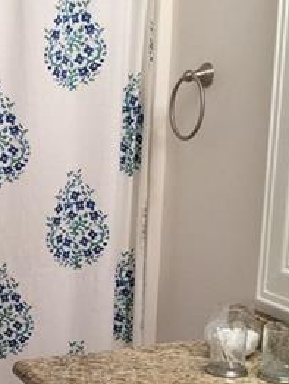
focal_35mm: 85
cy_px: 350
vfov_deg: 22.4
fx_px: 945
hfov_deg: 16.5
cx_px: -76
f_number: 2.2
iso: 40
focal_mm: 4.15
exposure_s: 1/30
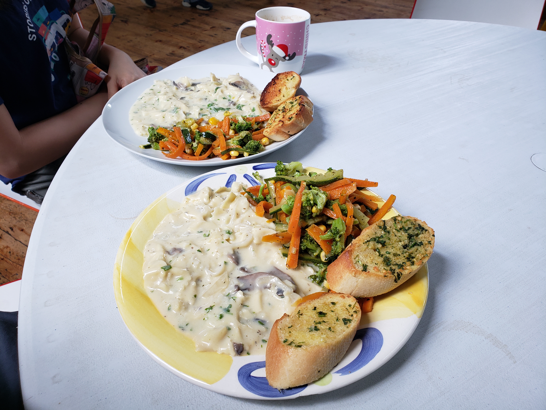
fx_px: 410
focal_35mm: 26
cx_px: 273
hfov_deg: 67.3
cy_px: 205
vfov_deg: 53.1
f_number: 2.4
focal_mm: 4.3
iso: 50
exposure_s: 1/50
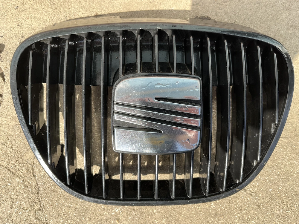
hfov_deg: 67.3
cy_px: 112
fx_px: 225
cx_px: 150
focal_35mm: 26
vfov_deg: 53.1
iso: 50
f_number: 1.6
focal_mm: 5.1
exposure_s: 1/701
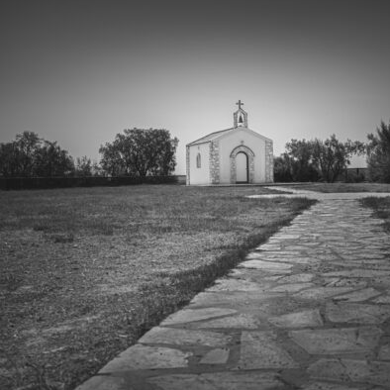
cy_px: 195
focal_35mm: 45
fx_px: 569
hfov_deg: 37.5
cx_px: 249
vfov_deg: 37.8
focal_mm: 23
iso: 100
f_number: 3.8
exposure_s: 1/1600
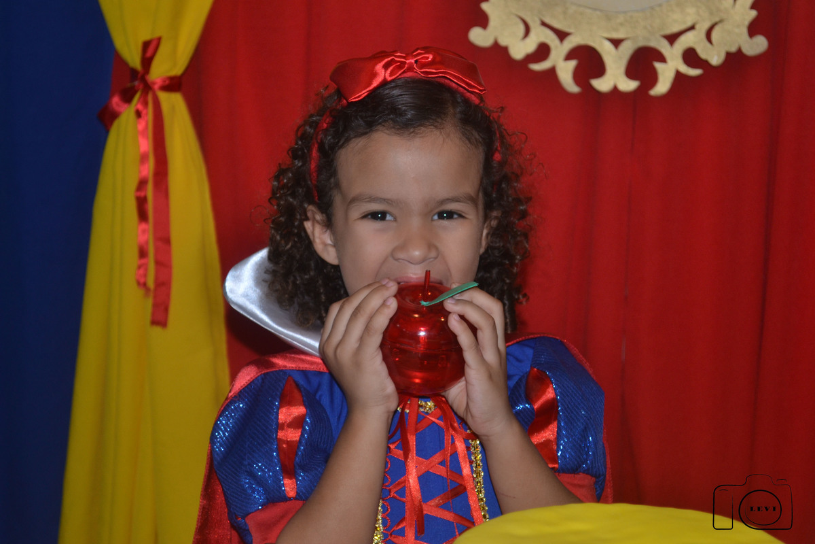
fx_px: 1868
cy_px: 272
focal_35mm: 82
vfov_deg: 16.6
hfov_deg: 24.6
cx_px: 408
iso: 400
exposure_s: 1/60
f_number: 5.6
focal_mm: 55
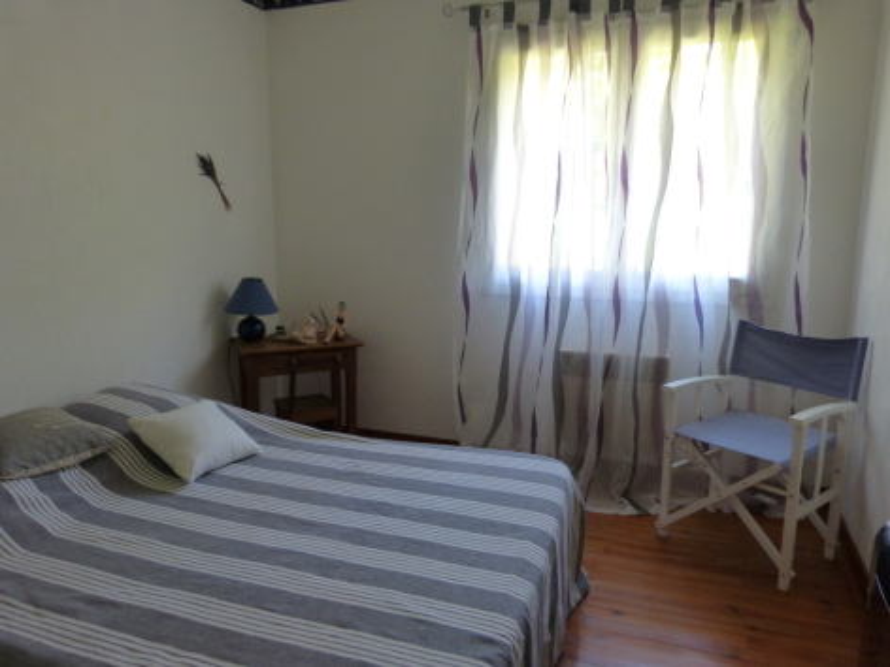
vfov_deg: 54.9
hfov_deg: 69.4
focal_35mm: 25
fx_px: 643
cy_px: 334
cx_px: 445
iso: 400
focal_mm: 4.5
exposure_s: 1/40
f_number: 2.8
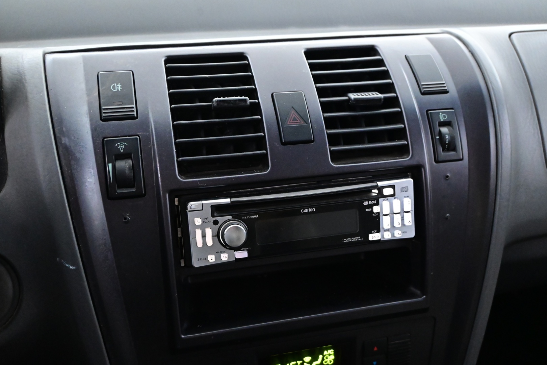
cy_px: 182
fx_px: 524
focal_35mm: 34
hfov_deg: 55.1
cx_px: 274
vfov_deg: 38.4
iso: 5600
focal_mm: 23
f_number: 4.2
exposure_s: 1/25
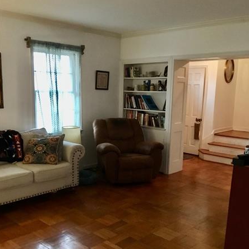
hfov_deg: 44.9
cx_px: 124
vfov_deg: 44.8
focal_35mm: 37
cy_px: 145
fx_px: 301
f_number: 2.4
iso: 400
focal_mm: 3.3
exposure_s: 1/15
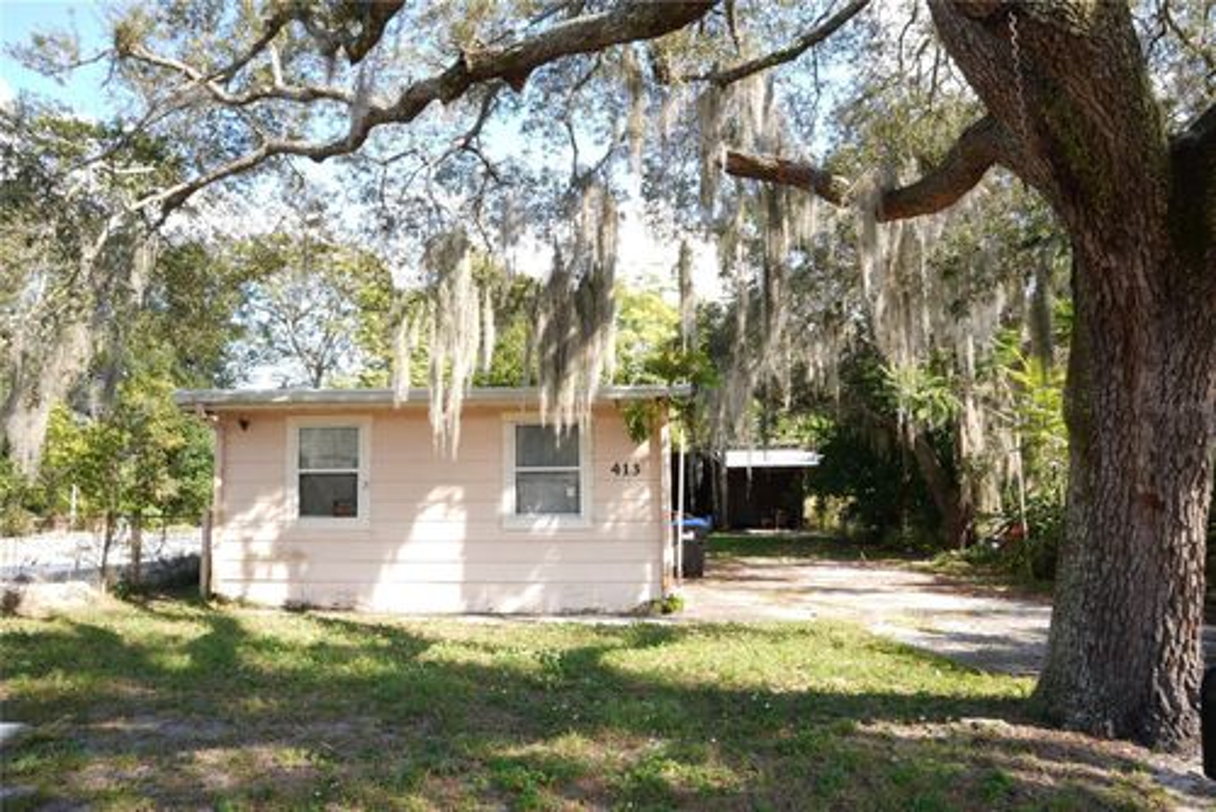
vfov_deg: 53.2
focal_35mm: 24
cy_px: 406
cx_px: 608
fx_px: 811
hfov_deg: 73.7
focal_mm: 24
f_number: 22
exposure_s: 1/4
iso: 64
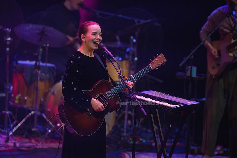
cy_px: 79
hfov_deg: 6.9
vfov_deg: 4.6
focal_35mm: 300
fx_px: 1974
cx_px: 118
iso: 8000
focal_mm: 300
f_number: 2.8
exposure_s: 1/800
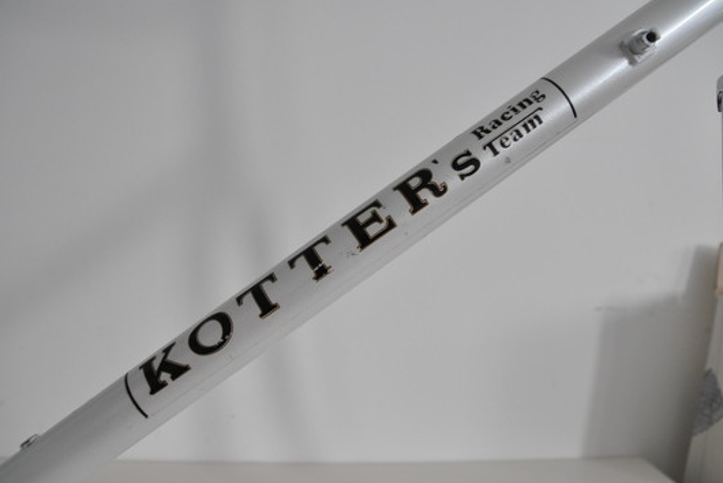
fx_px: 593
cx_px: 360
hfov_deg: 62.7
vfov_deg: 44.3
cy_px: 246
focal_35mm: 30
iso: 800
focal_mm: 19
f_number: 4
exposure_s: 1/60
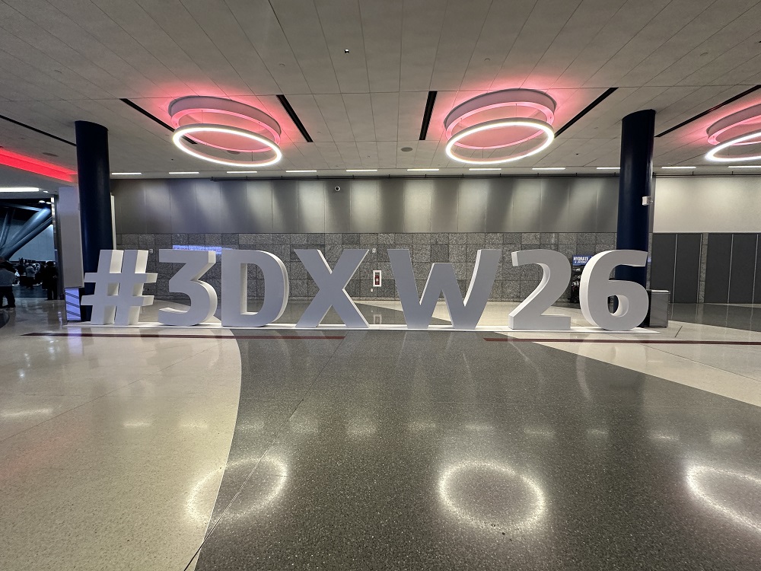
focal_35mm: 14
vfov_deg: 85.7
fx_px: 308
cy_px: 286
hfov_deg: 102.1
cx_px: 380
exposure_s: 1/120
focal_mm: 2.22
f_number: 2.2
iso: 250
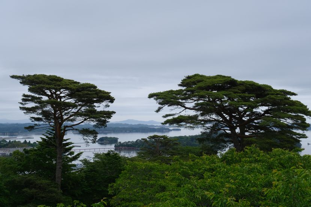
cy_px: 104
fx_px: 354
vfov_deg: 32.6
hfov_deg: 47.4
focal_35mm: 41
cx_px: 156
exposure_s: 1/400
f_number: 8
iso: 320
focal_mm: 27.5
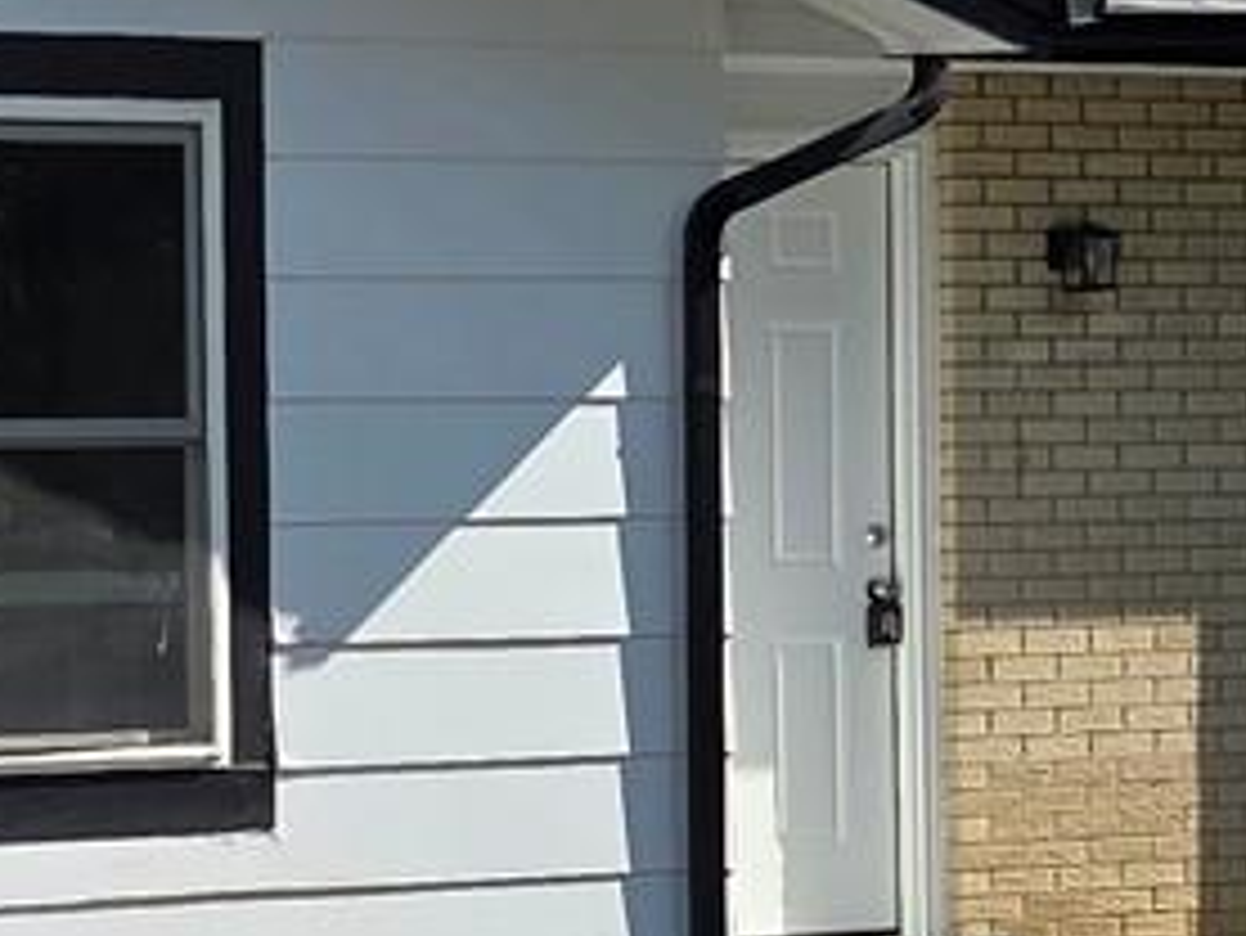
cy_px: 716
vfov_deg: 11.1
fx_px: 4789
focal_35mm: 133
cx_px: 256
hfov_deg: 14.7
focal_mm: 5.4
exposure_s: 1/5399
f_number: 1.8
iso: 80
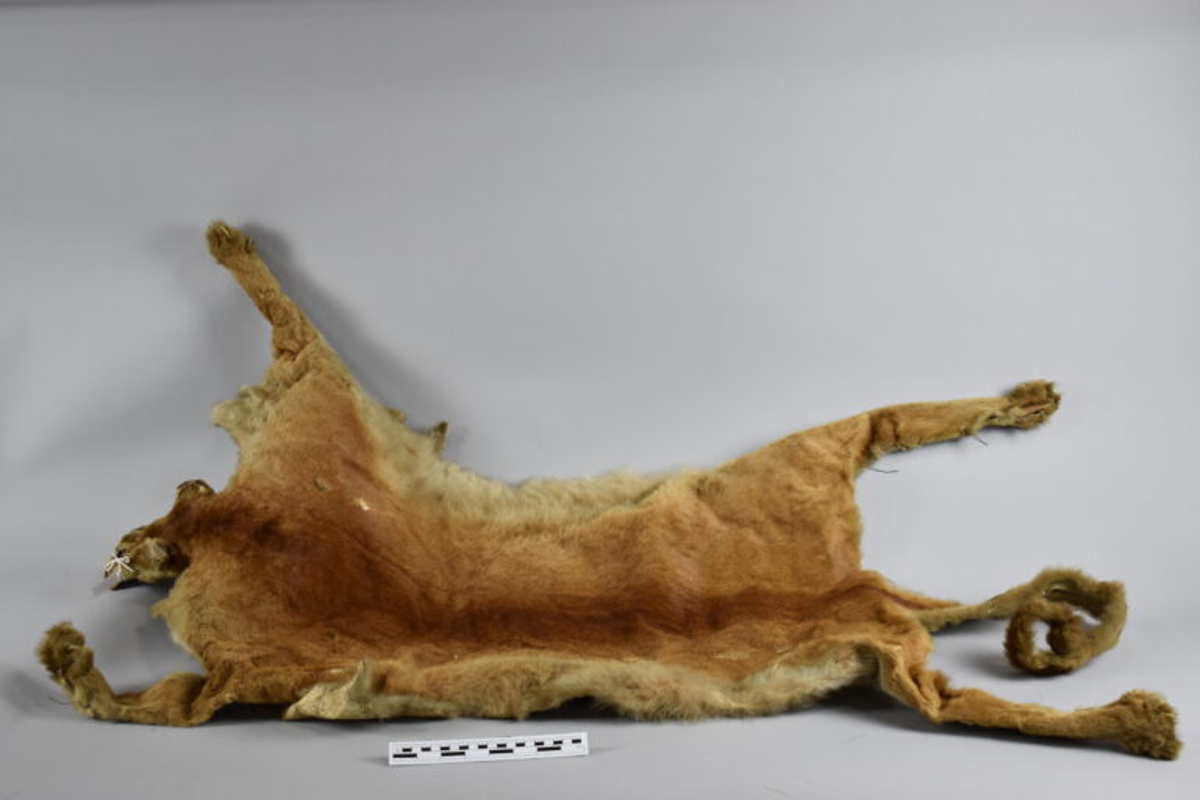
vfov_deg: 28.1
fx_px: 1600
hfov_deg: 41.1
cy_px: 400
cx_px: 600
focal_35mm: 48
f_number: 4.5
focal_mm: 32
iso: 450
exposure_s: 1/60
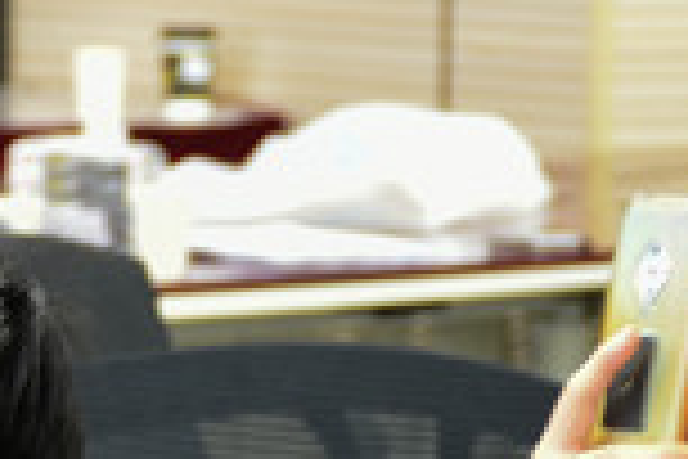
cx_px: 198
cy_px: 495
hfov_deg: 5.0
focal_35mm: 413
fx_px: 7892
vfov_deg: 3.3
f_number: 5
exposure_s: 1/4
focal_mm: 70
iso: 200
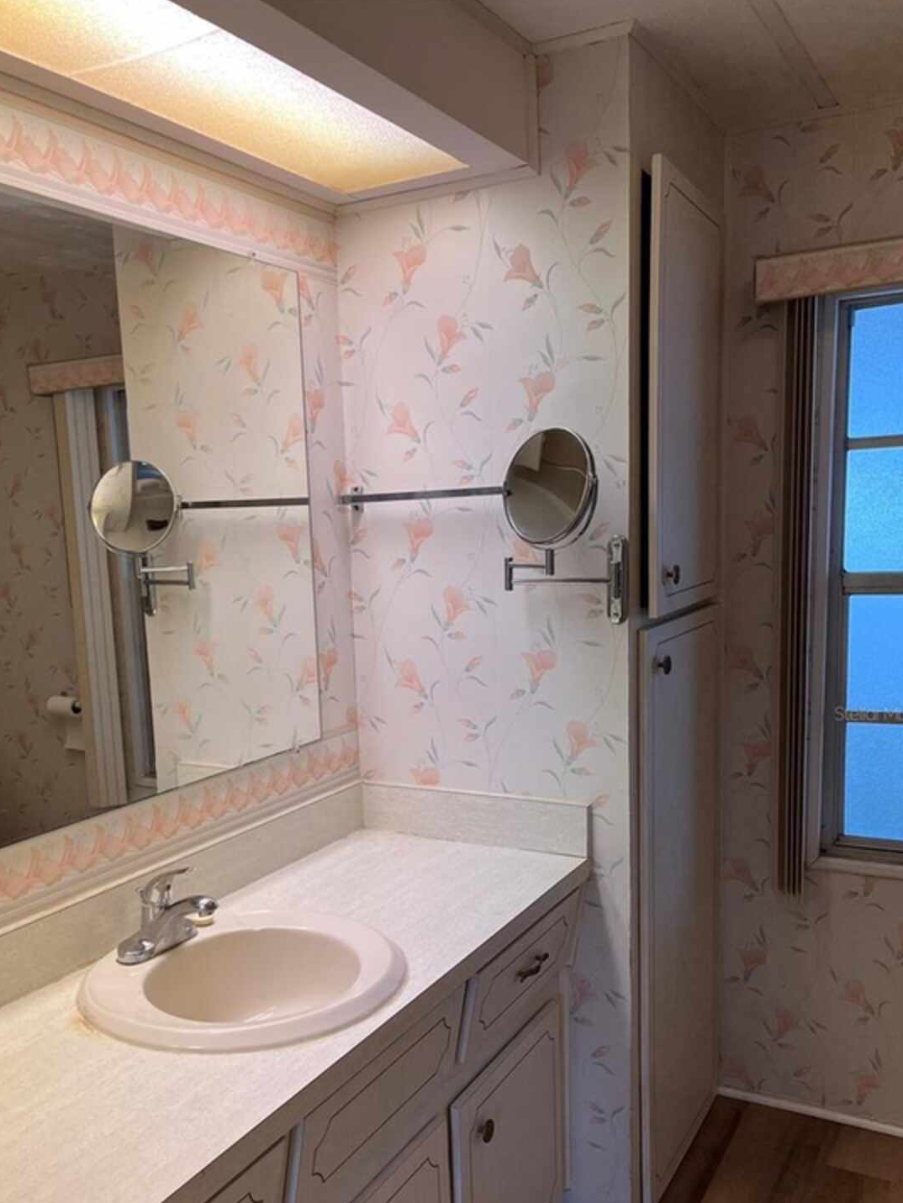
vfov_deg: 57.9
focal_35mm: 31
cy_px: 713
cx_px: 381
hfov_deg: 45.3
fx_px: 1078
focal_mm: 5.1
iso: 50
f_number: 1.6
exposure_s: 1/120
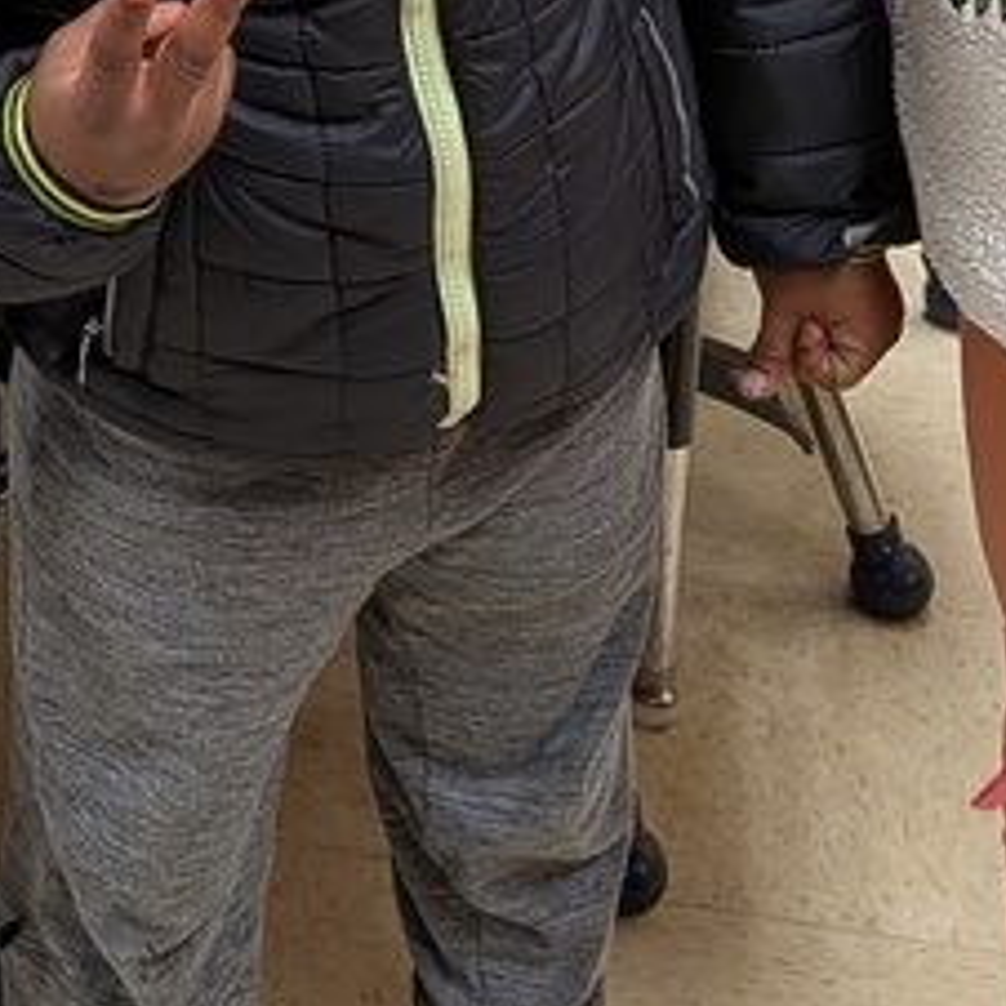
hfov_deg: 17.6
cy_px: -187
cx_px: -36
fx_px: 3156
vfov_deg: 17.3
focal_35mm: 96
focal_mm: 4.53
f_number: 1.7
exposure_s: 1/120
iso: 278
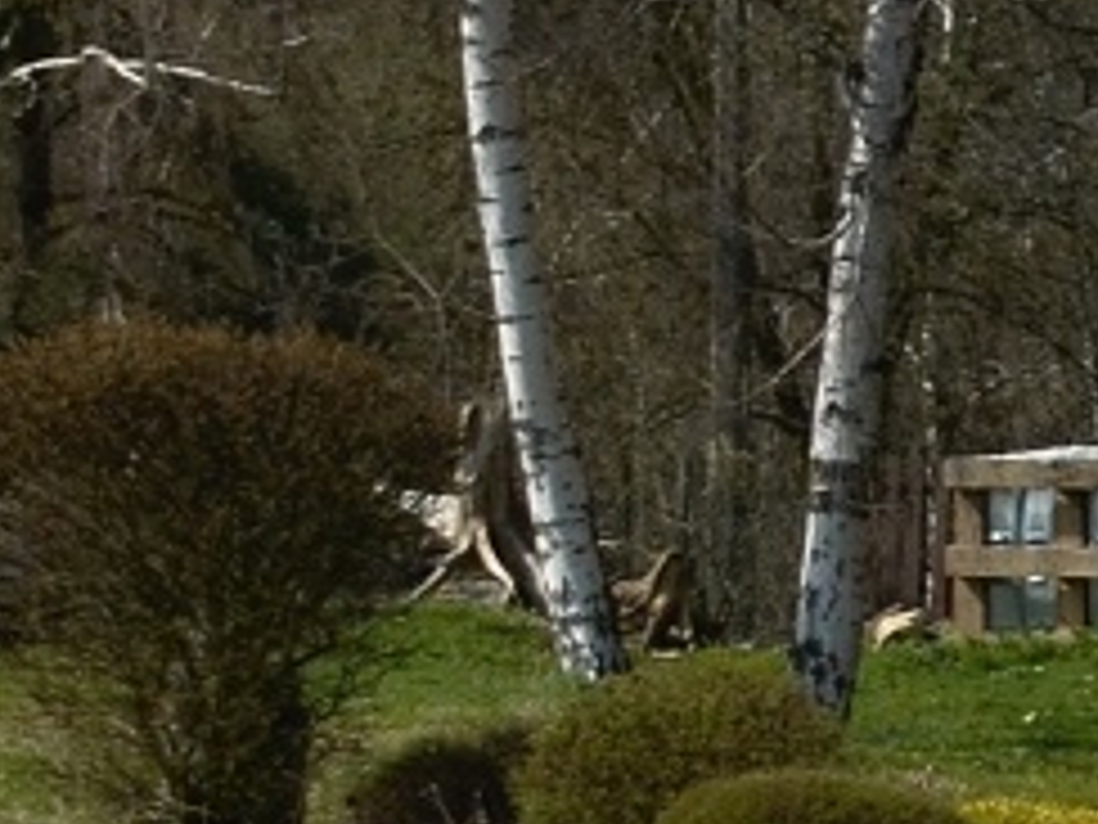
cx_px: 4298
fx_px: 11158
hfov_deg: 5.1
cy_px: -122
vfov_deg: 4.2
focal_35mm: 352
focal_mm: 31
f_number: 8
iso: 200
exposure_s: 1/640
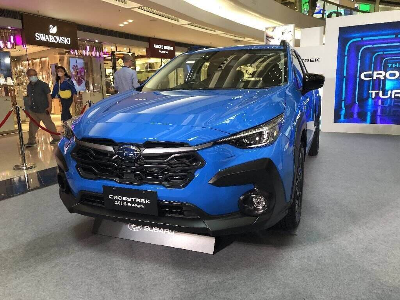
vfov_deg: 49.7
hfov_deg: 63.4
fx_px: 324
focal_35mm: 28
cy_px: 150
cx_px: 200
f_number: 1.8
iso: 32
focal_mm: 3.99
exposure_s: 1/30
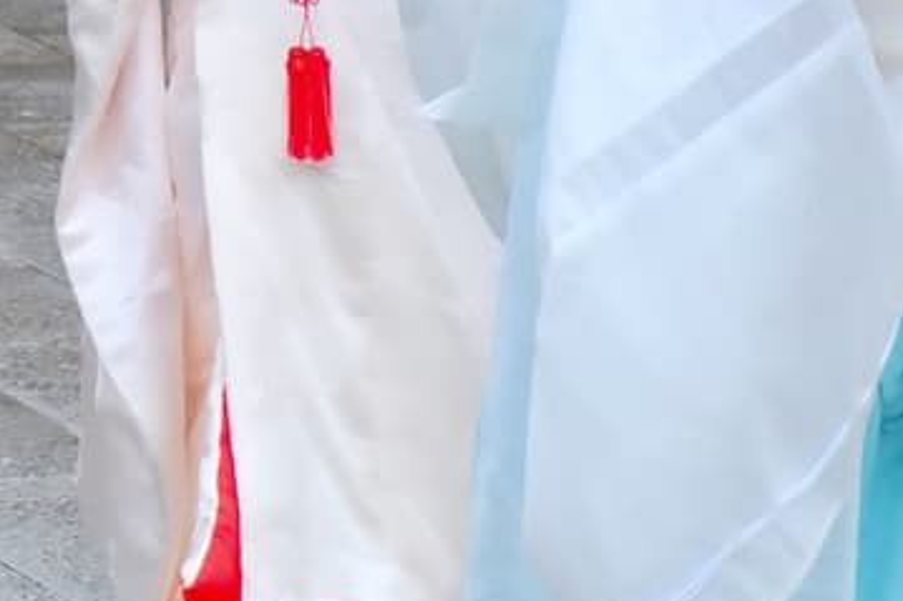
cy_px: -549
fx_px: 10555
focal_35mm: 421
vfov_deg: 3.2
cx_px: -606
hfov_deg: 4.9
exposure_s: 1/400
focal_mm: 70
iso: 3200
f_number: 7.1
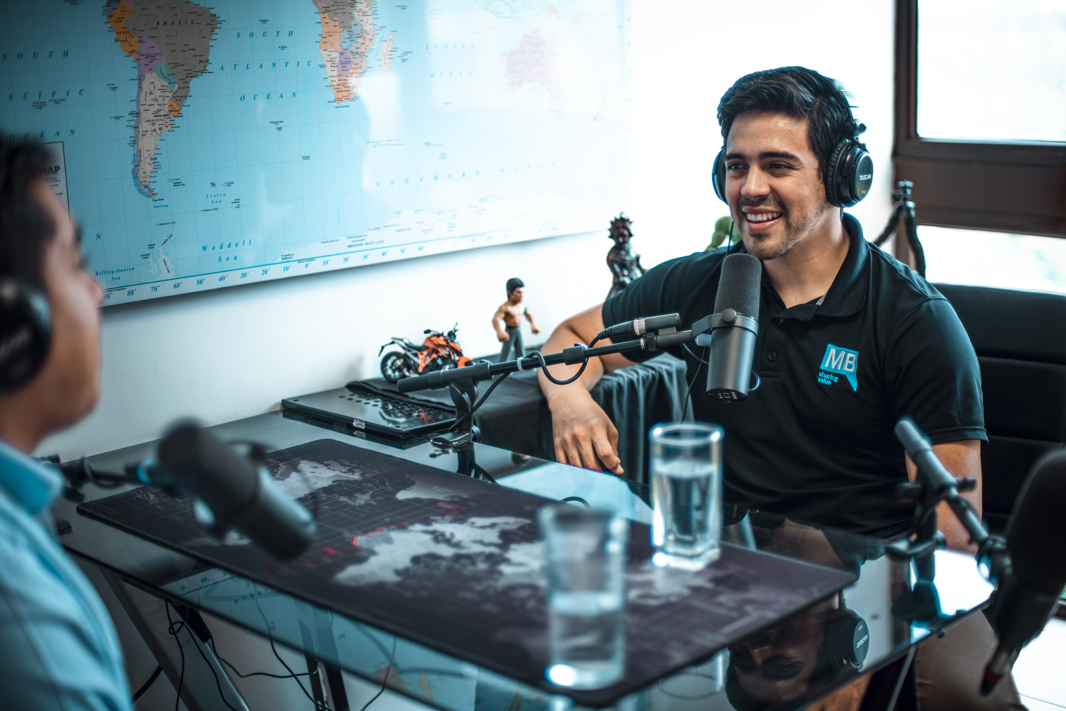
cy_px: 356
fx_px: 1480
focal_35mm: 50
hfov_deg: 39.6
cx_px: 533
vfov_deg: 27.0
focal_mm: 50
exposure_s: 1/250
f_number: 1.4
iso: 100
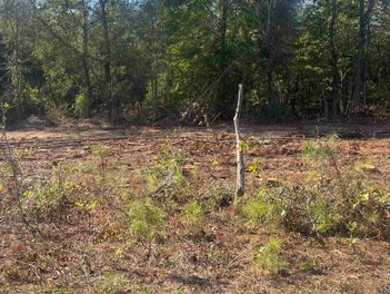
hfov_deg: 49.9
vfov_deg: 38.1
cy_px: 87
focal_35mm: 37
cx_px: 166
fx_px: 417
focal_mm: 5.7
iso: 50
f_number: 1.5
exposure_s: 1/2008
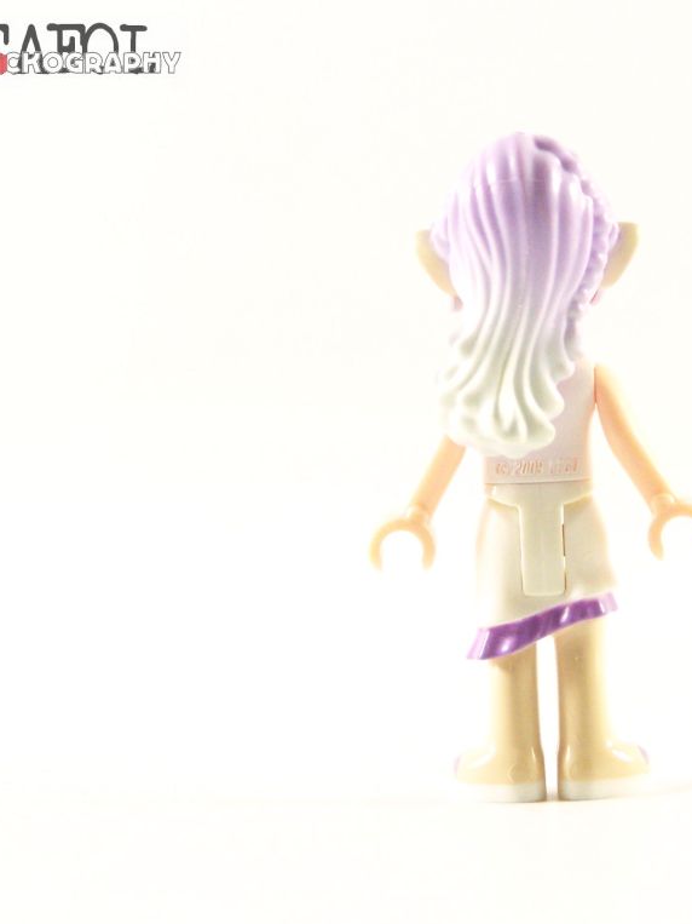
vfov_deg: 12.6
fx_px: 4186
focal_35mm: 157
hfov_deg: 9.4
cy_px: 464
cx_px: 554
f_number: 3.6
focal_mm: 19.4
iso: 400
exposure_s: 1/60
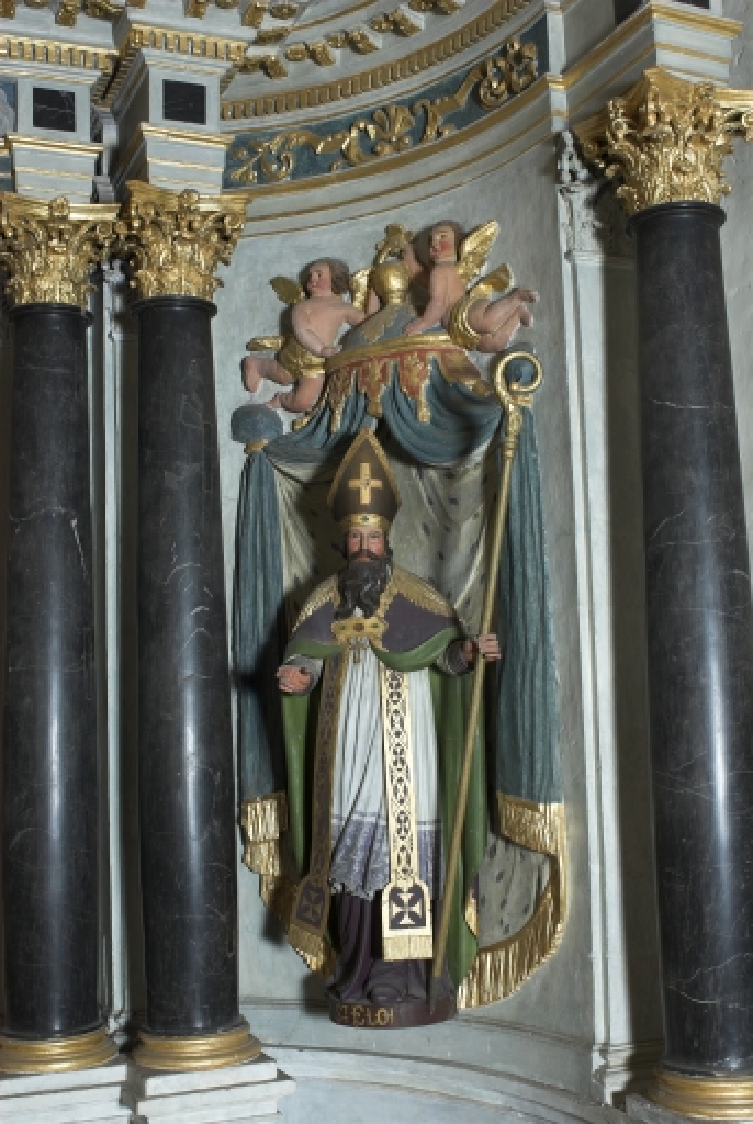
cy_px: 562
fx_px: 1313
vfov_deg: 46.3
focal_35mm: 42
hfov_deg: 32.0
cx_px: 376
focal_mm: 28
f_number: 9
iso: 100
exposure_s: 1/50
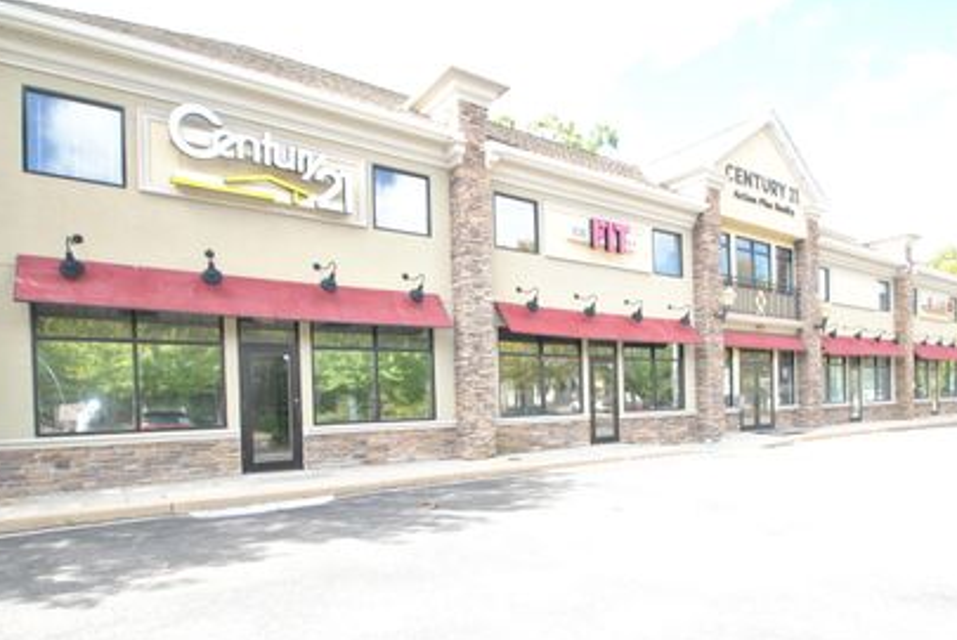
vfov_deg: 58.4
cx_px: 515
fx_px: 567
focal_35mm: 21
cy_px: 384
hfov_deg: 80.2
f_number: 5.6
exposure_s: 1/200
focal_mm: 11.5
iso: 400
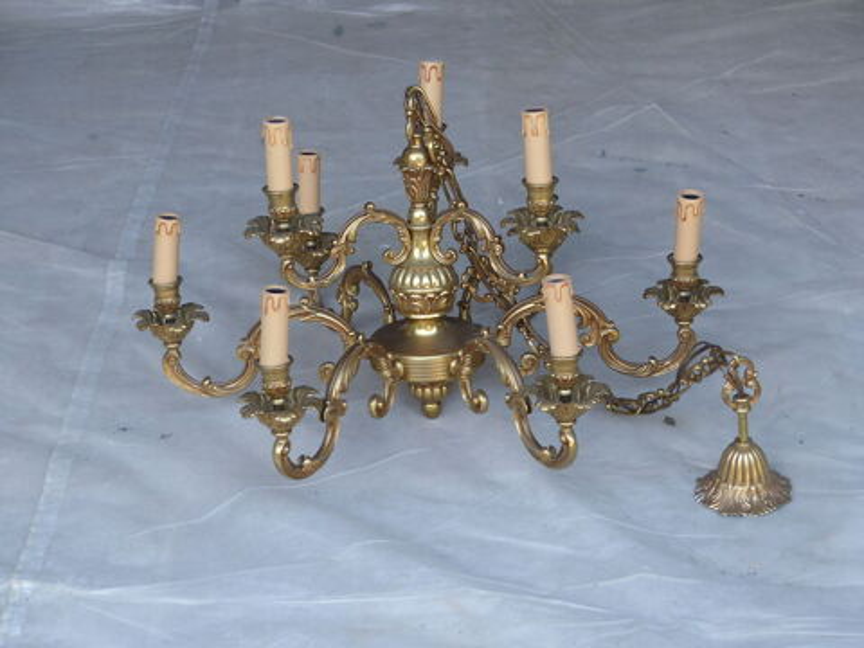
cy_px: 324
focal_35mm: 75
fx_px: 1872
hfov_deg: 26.0
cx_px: 432
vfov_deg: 19.6
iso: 100
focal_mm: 13.5
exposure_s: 1/80
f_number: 2.8
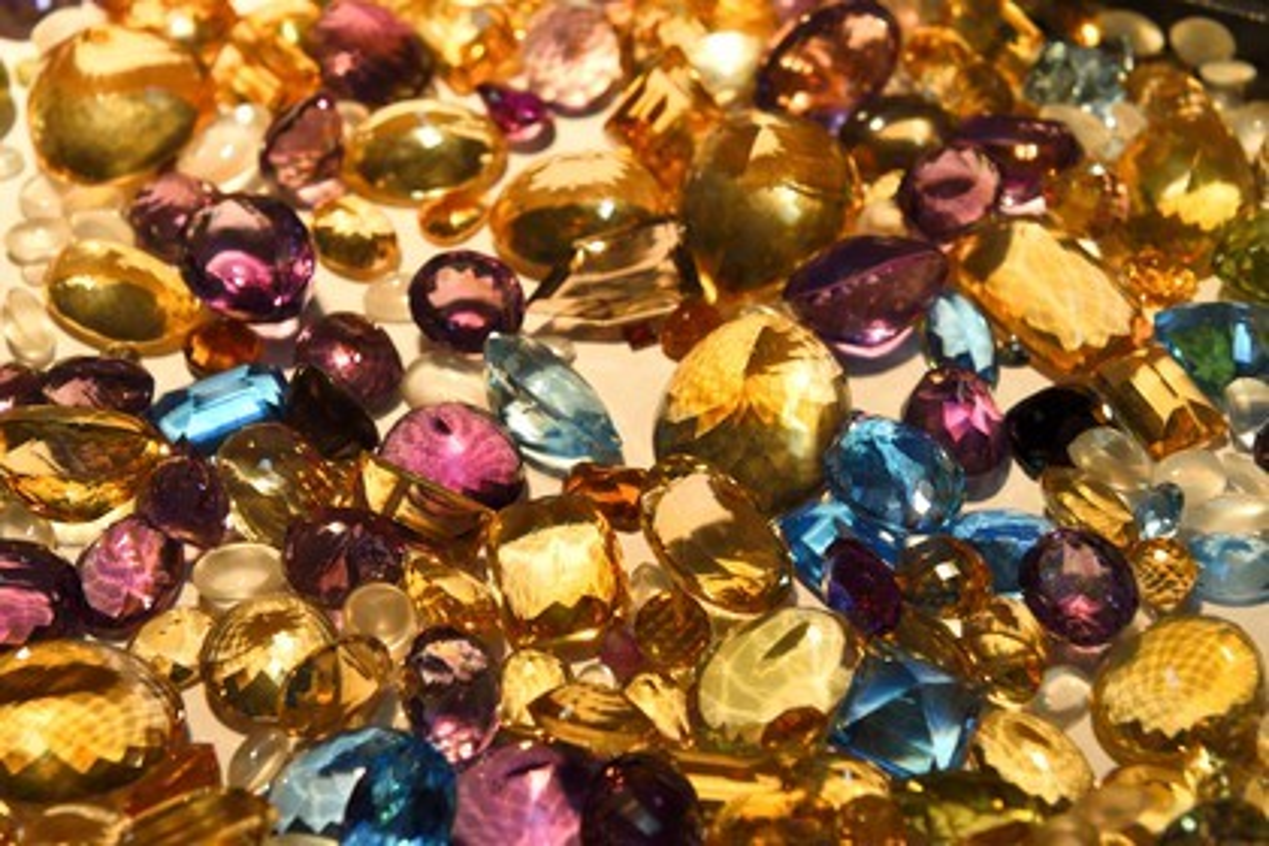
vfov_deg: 19.5
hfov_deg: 28.8
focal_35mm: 70
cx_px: 634
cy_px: 423
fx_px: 2467
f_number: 13
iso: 800
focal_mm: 70
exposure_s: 1/60
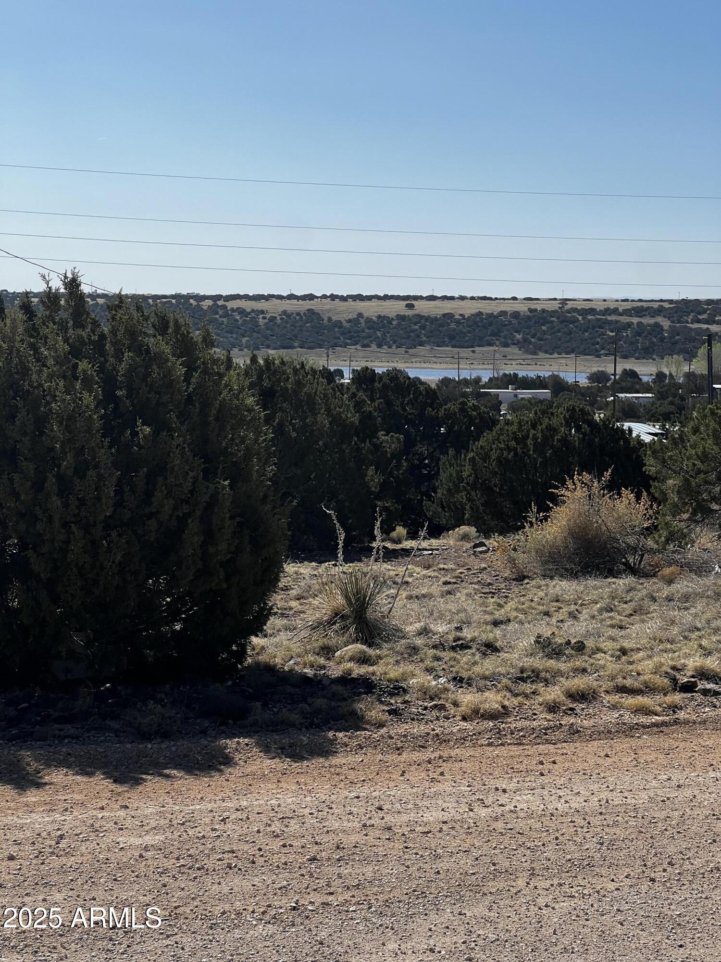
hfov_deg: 19.1
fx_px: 2138
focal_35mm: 77
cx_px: 360
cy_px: 481
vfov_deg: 25.3
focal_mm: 9
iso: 32
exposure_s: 1/1376
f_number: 2.8
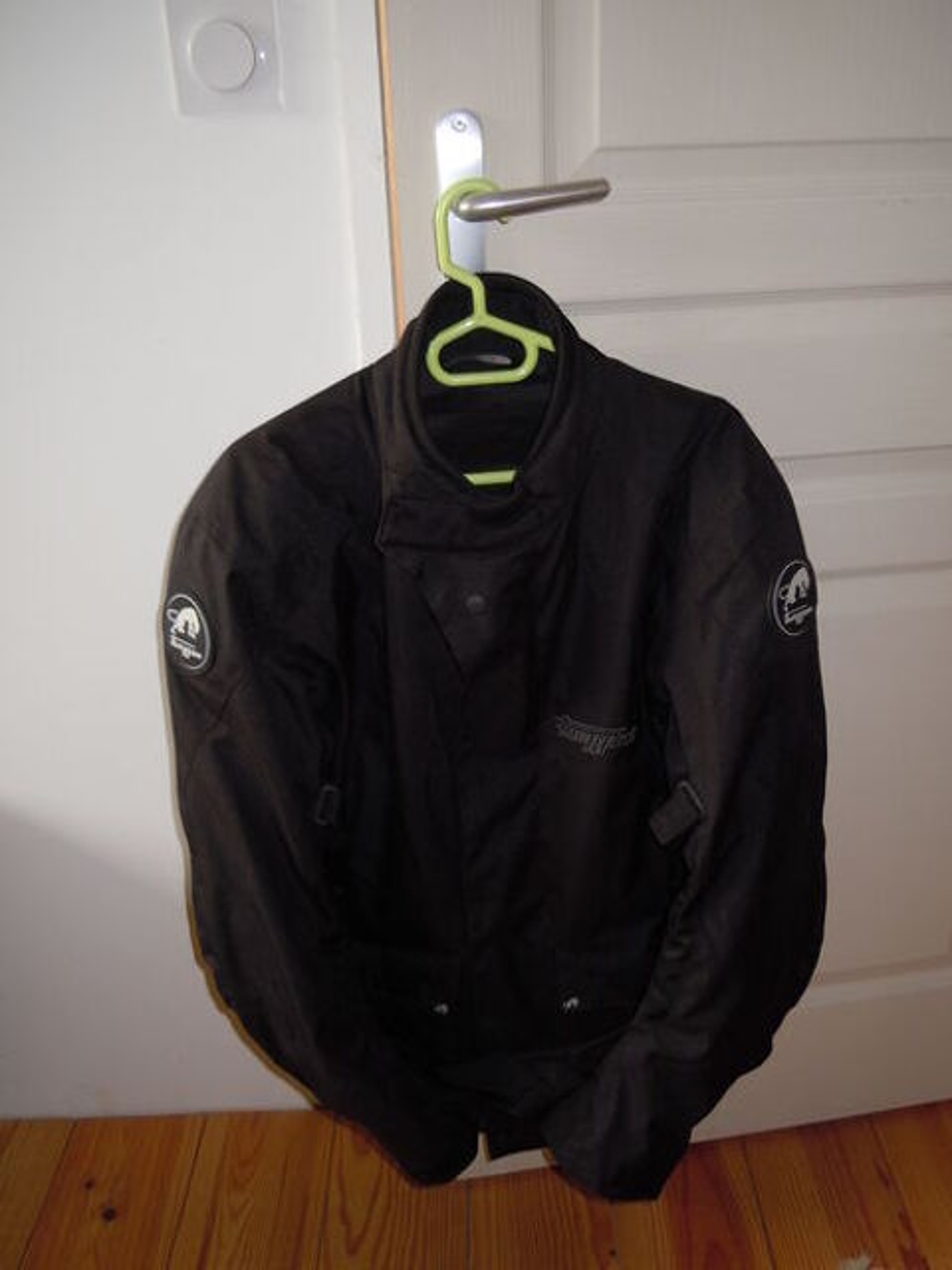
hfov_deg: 46.8
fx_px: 1100
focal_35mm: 30
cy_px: 635
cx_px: 476
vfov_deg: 60.0
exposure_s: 1/30
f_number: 3.5
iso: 200
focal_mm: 5.4
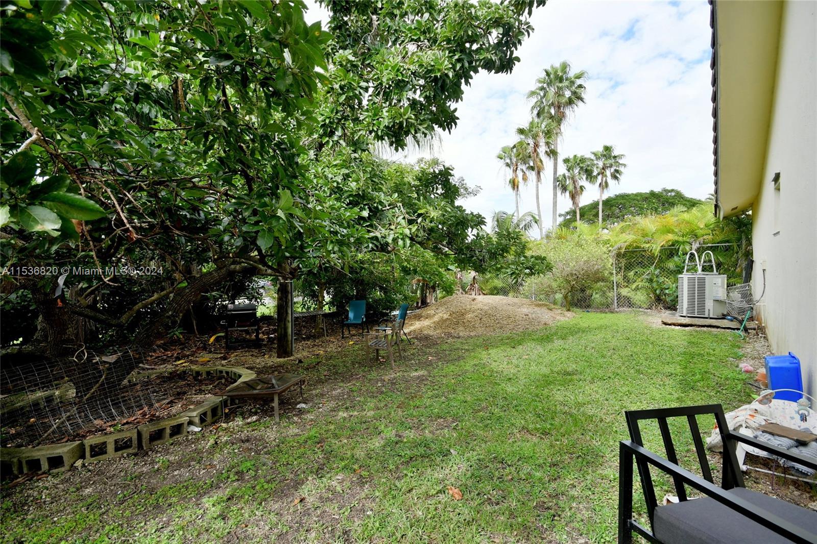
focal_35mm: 15
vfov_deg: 77.3
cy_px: 272
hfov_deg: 100.4
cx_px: 408
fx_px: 340
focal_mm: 10
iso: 640
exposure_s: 1/200
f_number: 7.1
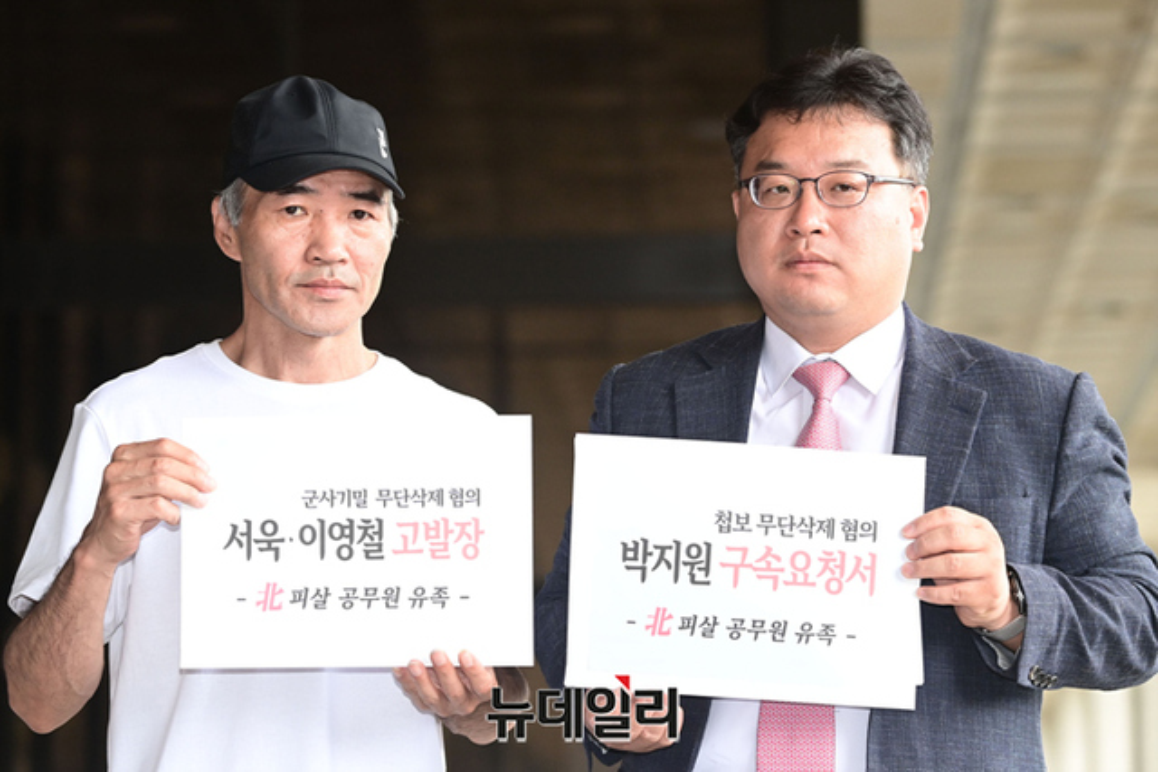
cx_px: 579
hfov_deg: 11.7
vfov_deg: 7.9
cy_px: 386
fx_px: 5630
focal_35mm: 175
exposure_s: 1/250
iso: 2000
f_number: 5.6
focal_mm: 175
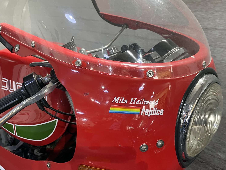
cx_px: 110
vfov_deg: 40.7
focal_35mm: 35
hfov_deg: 52.6
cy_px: 84
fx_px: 228
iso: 320
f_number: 1.6
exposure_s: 1/50
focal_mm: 4.2
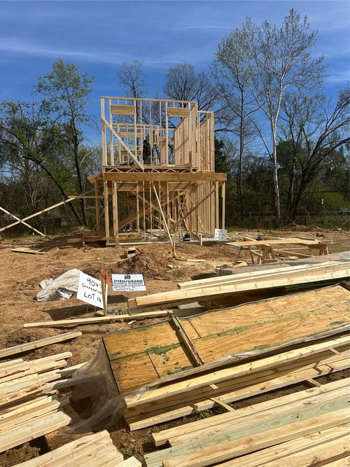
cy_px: 234
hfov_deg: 56.8
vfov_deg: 71.6
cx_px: 175
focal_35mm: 24
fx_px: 324
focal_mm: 6.86
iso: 80
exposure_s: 1/8197
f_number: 1.78
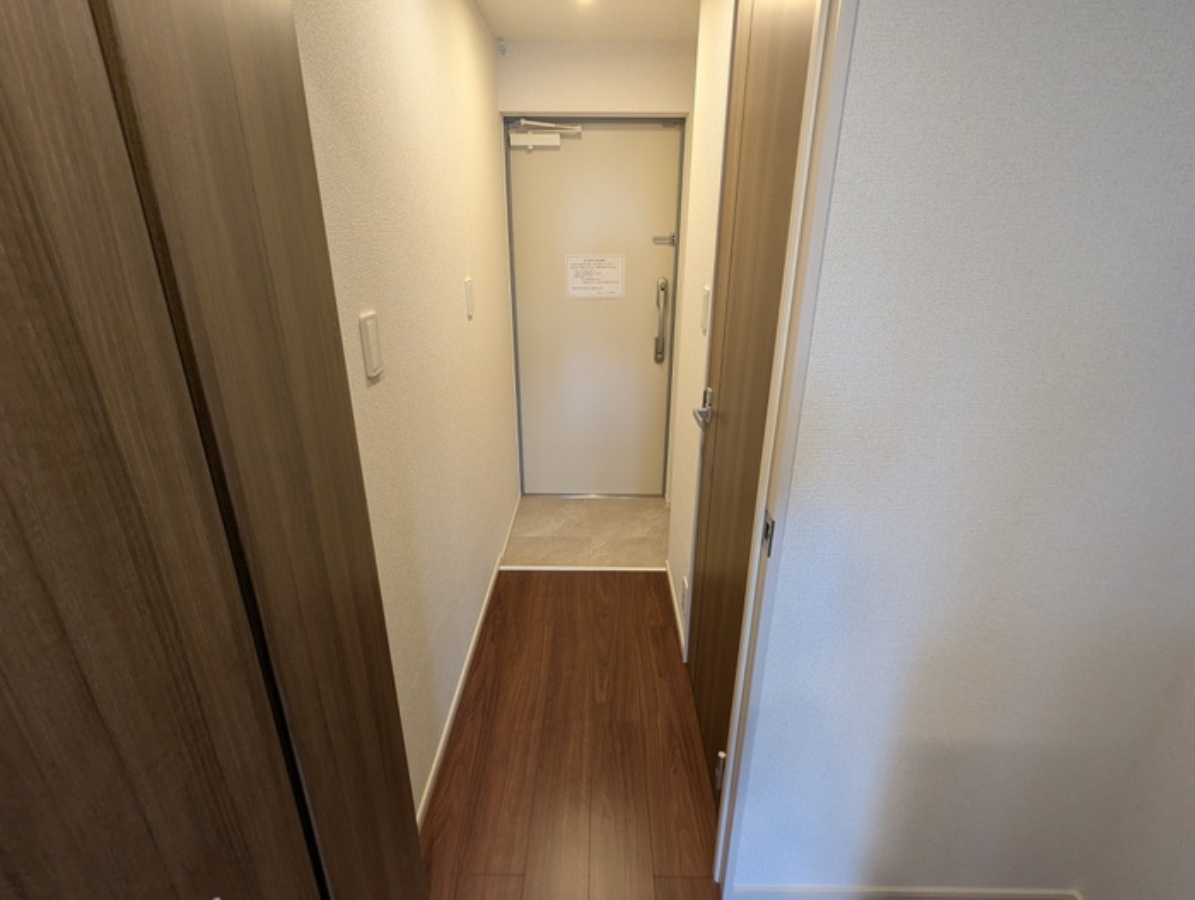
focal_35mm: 16
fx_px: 553
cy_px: 450
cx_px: 598
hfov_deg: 94.4
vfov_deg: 78.2
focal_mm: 2.35
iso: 85
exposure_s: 1/25
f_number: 2.2
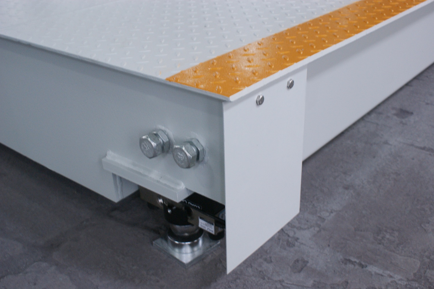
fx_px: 506
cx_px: 217
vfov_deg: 31.9
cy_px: 144
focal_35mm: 42
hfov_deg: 46.4
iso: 400
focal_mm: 28
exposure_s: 1/8
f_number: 4.5
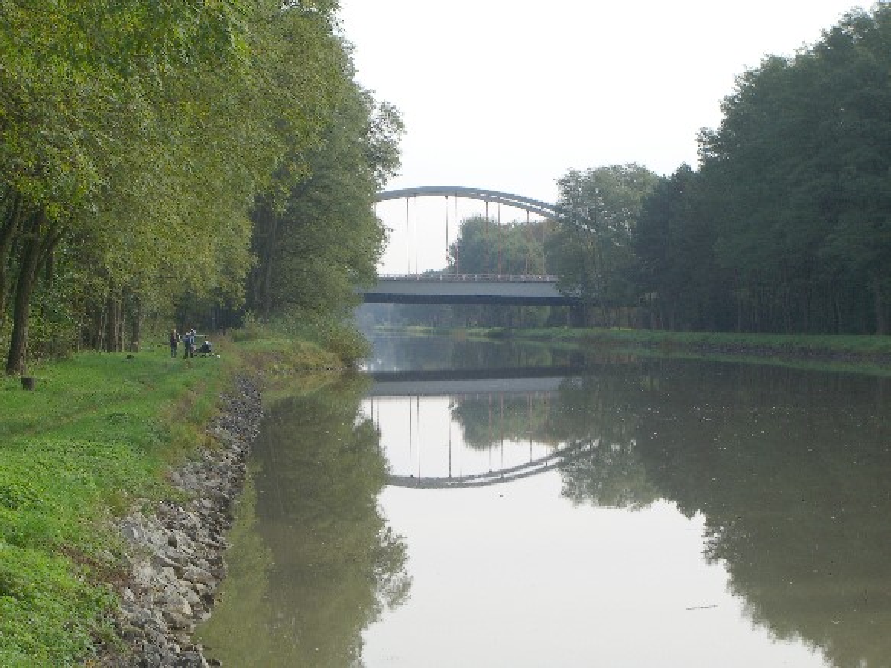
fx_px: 2934
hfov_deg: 17.3
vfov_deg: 13.0
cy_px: 334
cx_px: 446
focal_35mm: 114
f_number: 5.1
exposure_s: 1/250
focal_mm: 23.7
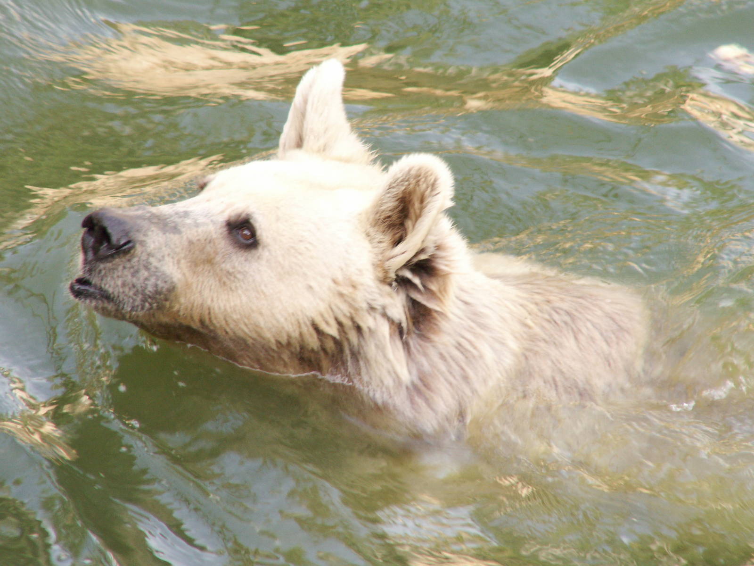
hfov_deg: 4.7
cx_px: 377
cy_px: 283
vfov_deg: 3.5
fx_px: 9148
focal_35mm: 420
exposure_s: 1/100
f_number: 4.5
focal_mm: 69.45
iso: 80
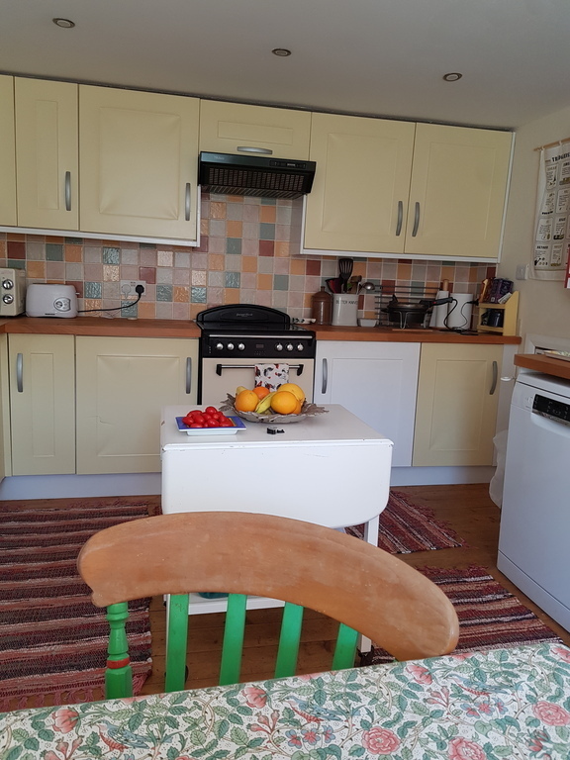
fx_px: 571
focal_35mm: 26
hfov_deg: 53.1
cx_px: 285
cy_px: 380
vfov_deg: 67.3
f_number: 1.7
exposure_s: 1/50
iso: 80
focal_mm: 4.2
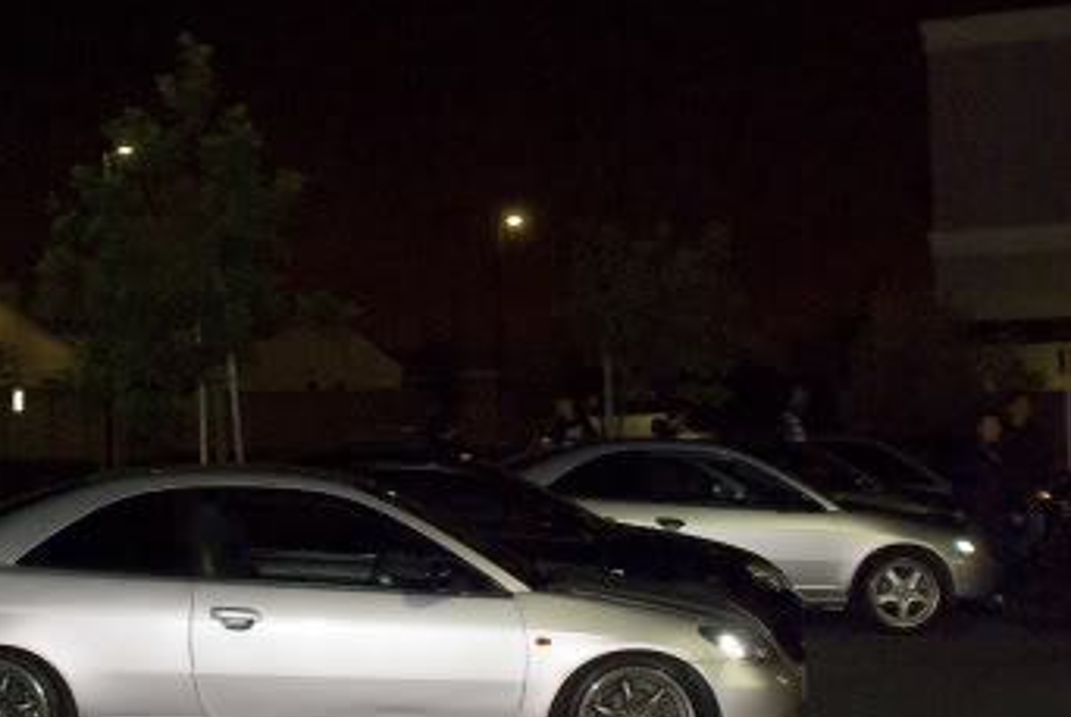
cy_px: 377
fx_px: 1877
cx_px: 199
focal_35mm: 63
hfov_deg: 31.0
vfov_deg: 21.6
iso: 1600
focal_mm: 18
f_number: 3.5
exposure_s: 1/60
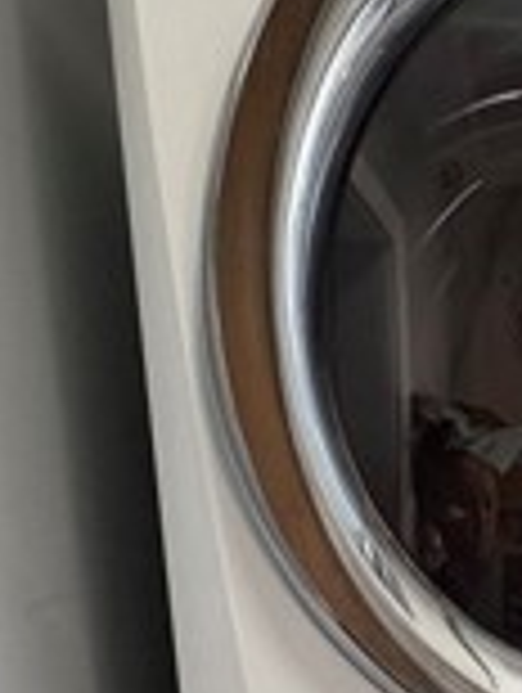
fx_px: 1163
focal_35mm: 58
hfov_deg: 24.1
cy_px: 954
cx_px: 536
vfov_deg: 26.7
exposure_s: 1/76
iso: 200
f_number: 2.2
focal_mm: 2.22
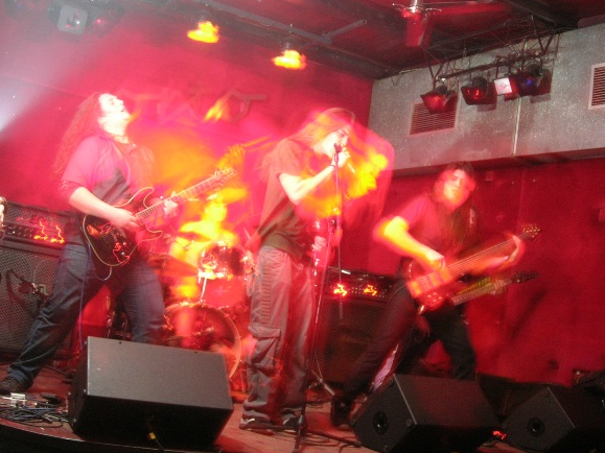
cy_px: 241
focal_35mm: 42
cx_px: 311
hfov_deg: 44.8
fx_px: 734
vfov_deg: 34.3
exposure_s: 1.82
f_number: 2.8
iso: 200
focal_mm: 7.8
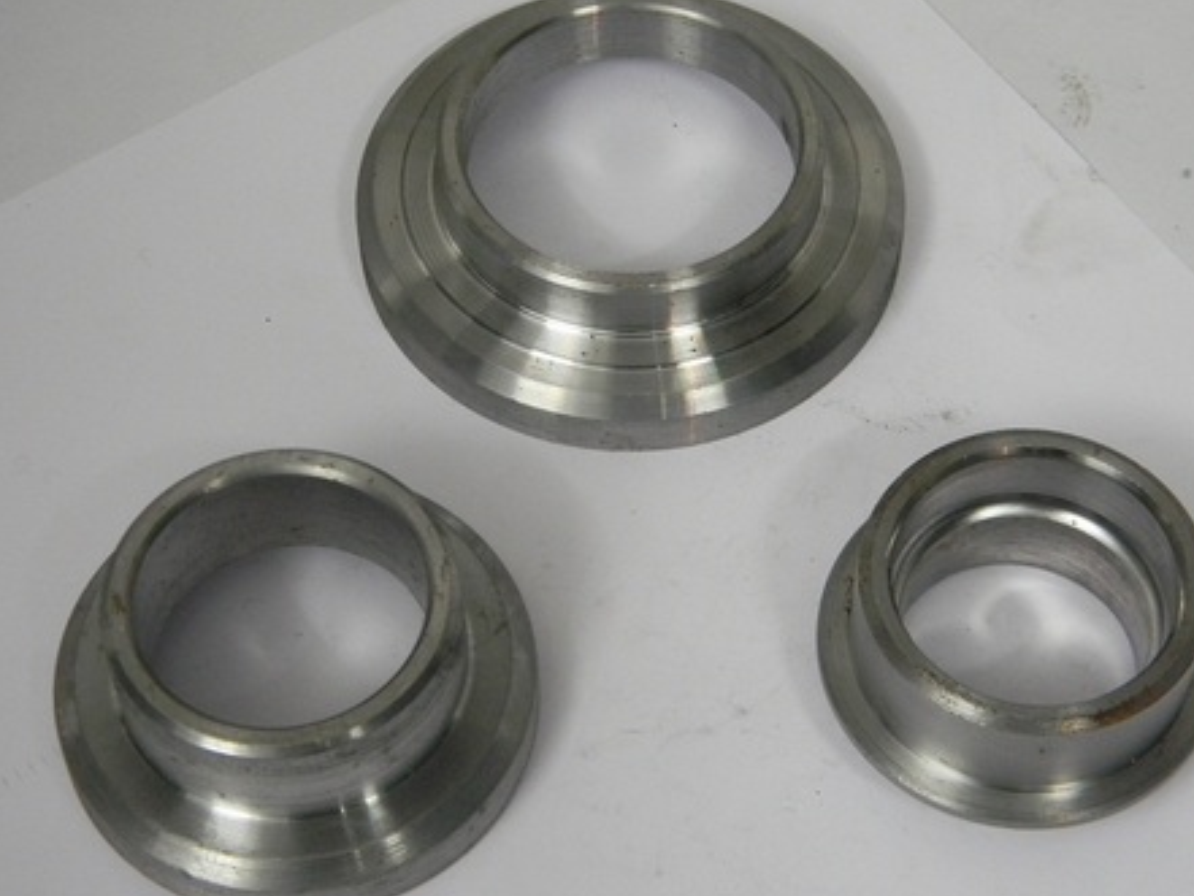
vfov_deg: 19.4
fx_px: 2622
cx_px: 612
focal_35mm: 76
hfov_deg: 25.7
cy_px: 451
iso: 400
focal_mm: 12.2
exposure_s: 1/15.6
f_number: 4.3
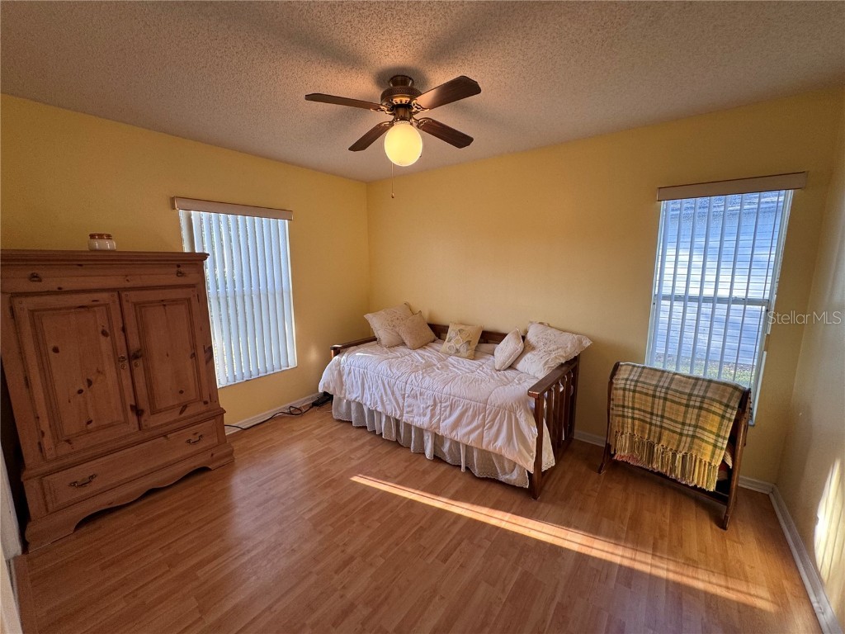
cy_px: 317
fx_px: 342
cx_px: 422
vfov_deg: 85.7
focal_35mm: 14
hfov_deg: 102.1
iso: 125
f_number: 2.2
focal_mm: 2.22
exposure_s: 1/120
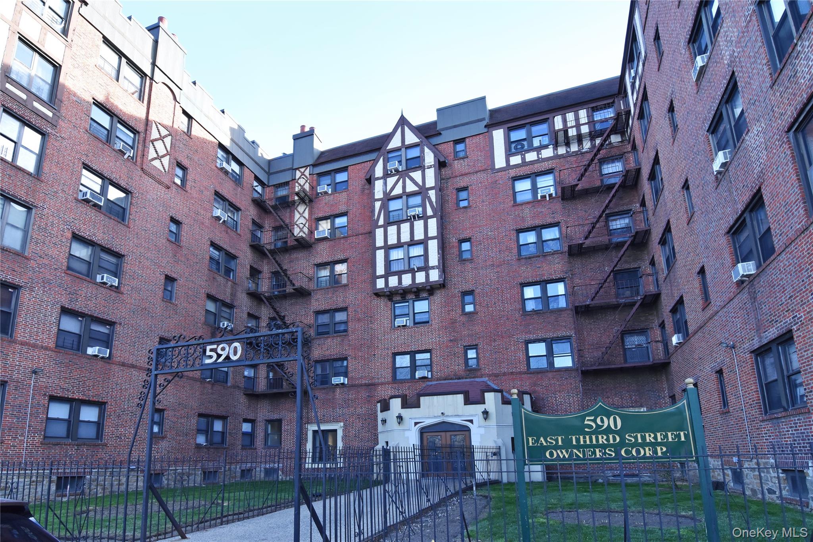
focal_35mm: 16
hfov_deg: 95.0
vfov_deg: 72.0
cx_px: 406
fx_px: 373
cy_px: 271
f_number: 10
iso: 800
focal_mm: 11
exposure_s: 1/125
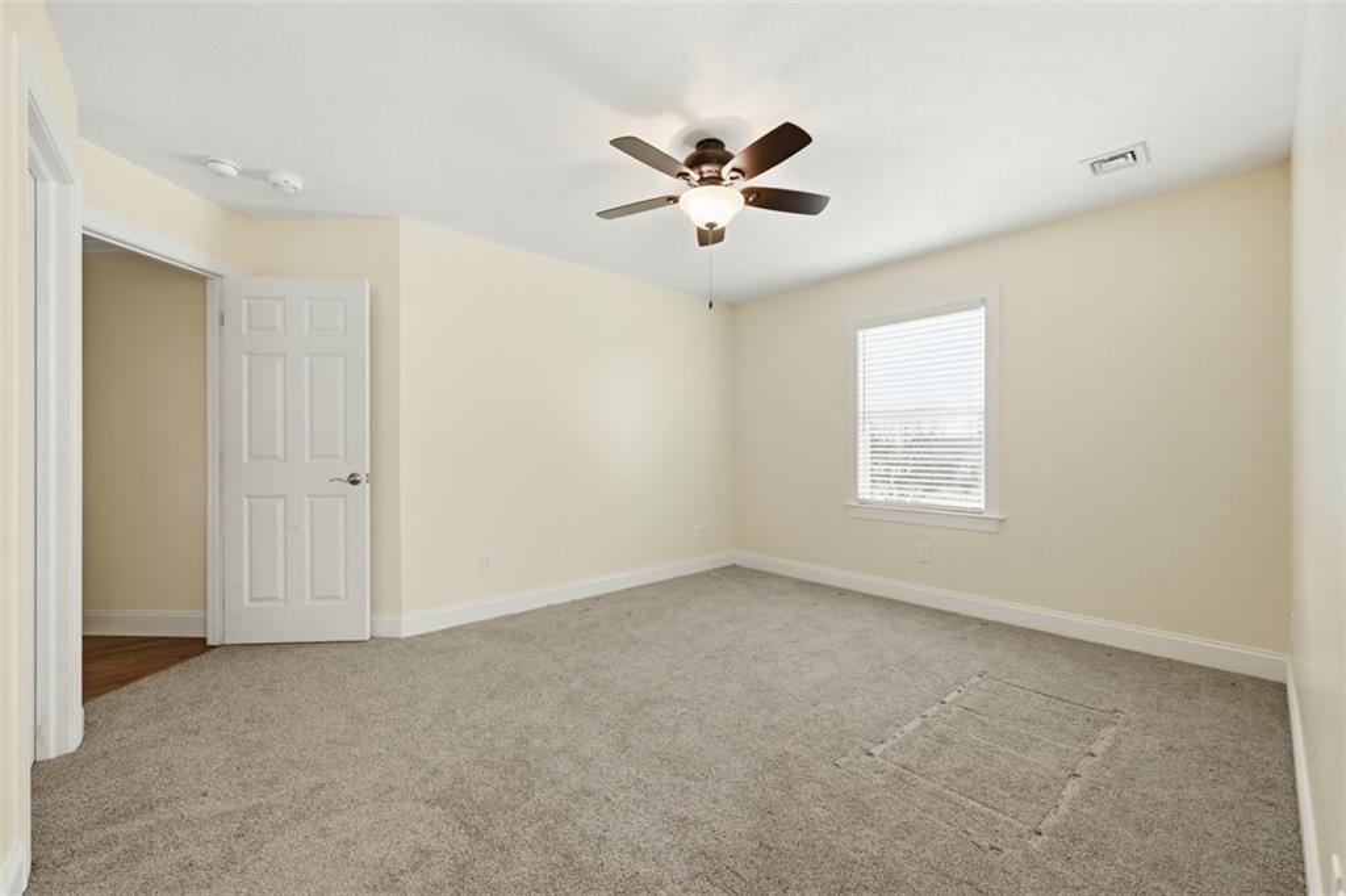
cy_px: 448
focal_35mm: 14
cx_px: 673
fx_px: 523
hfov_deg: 104.3
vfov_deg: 81.2
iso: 400
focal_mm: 14
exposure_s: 1/2500
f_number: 8
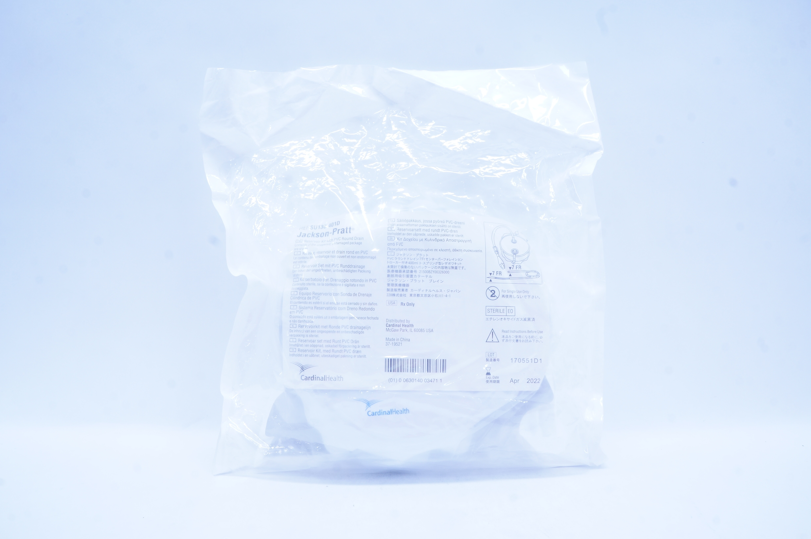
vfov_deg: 47.8
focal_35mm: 27
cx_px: 406
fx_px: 608
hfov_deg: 67.4
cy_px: 270
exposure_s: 1/10
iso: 400
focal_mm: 18
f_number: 14
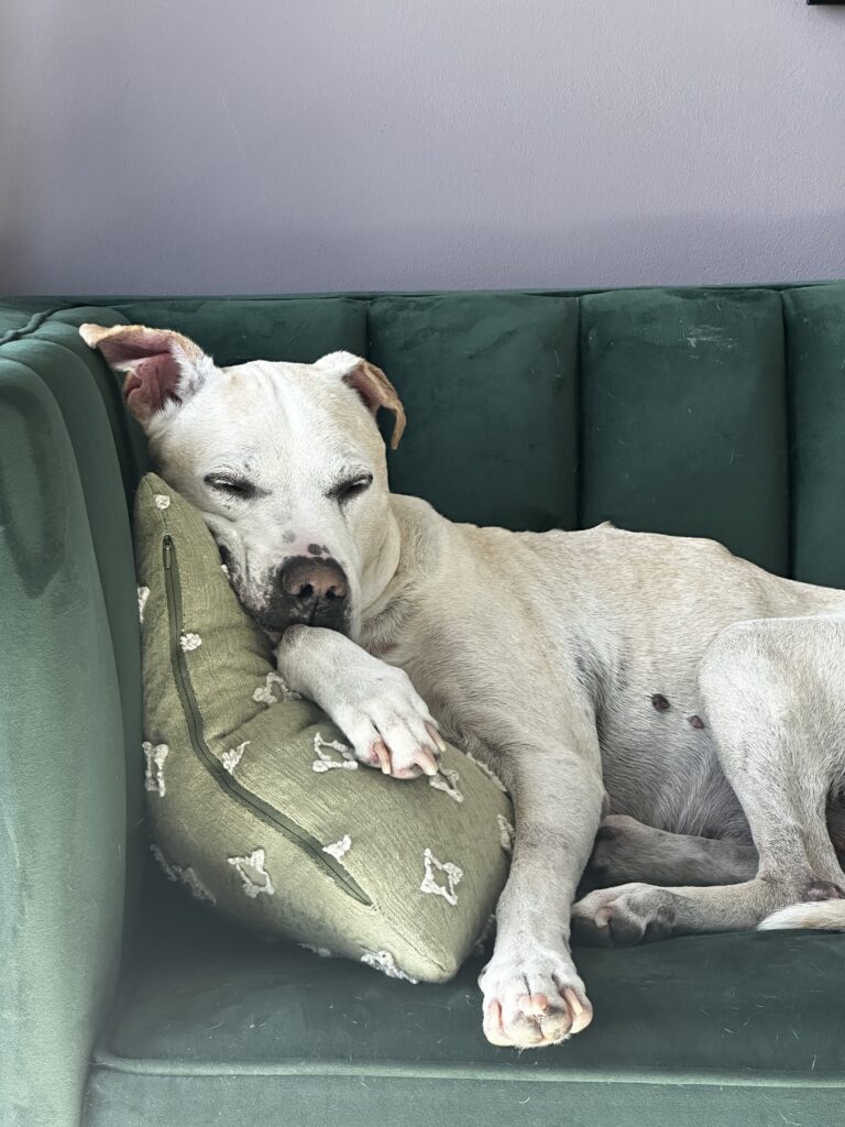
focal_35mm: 77
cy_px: 564
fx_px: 2506
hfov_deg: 19.1
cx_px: 422
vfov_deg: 25.3
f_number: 2.8
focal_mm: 9
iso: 125
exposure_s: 1/100
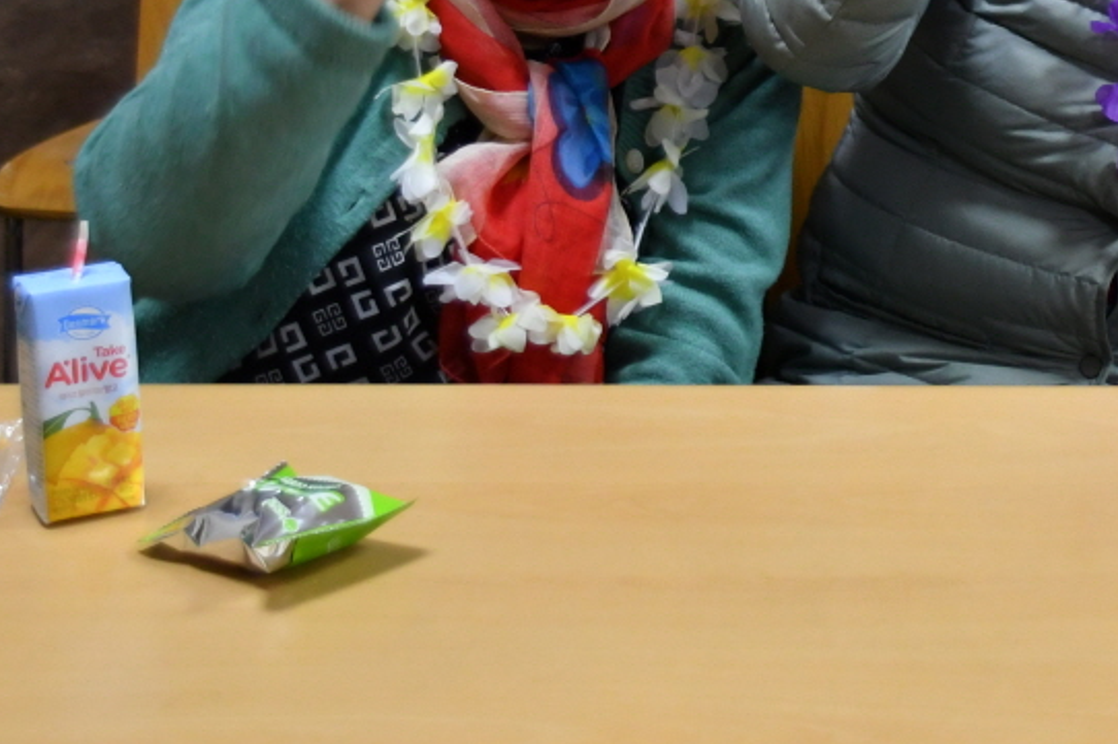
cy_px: -37
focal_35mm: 108
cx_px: 1188
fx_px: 3353
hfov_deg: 18.3
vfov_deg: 12.5
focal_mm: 26
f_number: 4
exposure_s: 1/60
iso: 1100
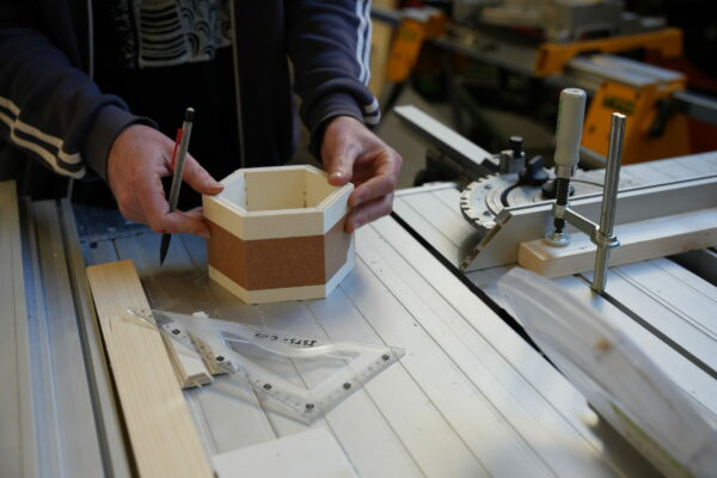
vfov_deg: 31.1
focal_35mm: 43
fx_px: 860
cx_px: 358
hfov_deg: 45.2
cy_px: 239
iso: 1000
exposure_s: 1/160
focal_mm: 43.2
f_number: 4
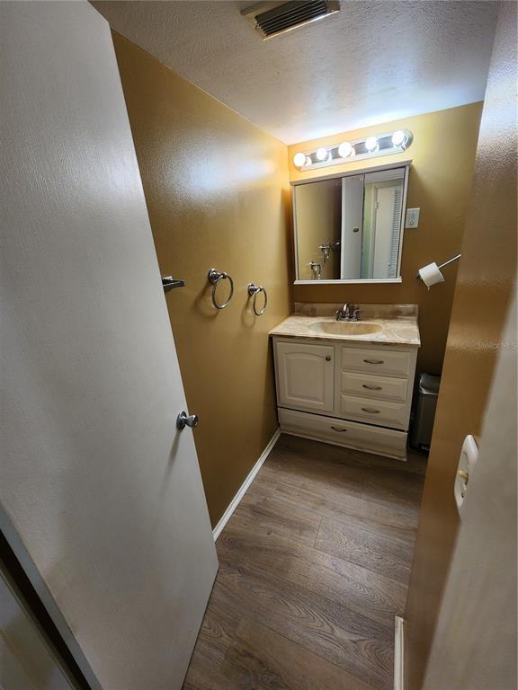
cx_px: 259
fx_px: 259
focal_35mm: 13
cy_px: 345
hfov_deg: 89.9
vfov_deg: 106.2
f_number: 2.2
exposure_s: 1/60
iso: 160
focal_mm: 2.2
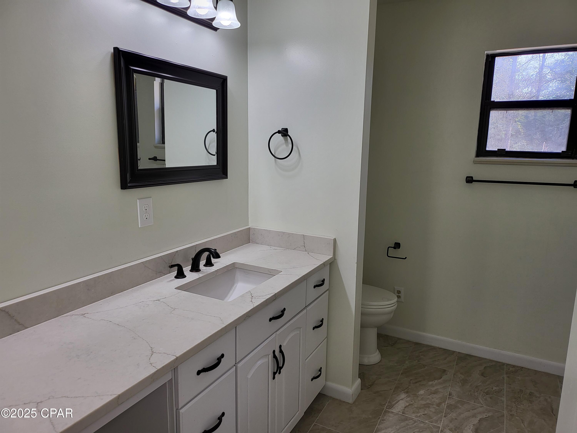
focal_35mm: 24
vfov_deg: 56.8
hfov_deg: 71.6
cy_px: 216
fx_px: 400
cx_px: 288
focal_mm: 5
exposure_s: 1/120
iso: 64
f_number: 1.8
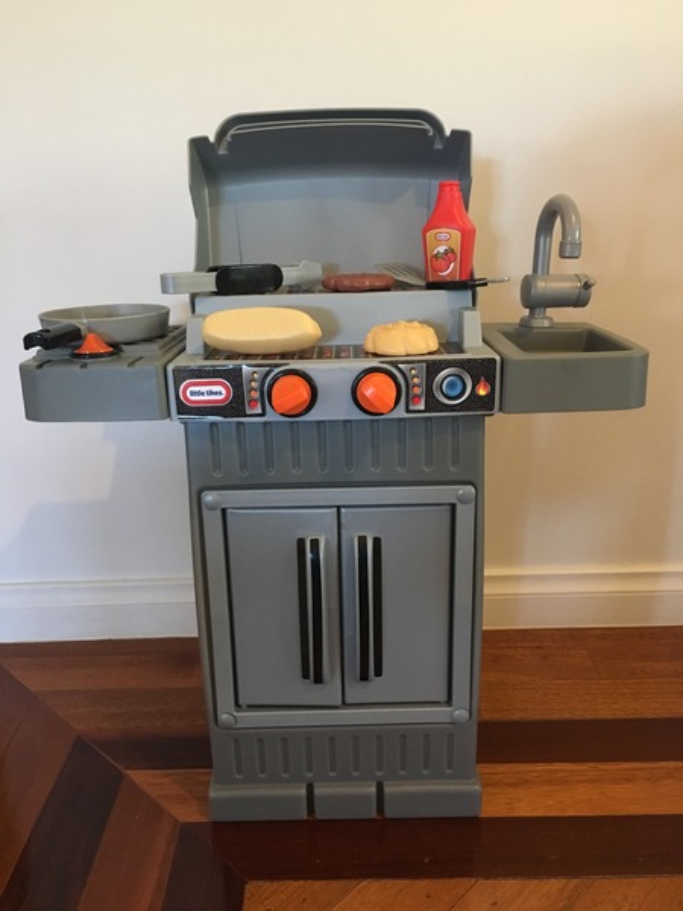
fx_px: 763
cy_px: 456
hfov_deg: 48.2
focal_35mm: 29
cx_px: 342
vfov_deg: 61.7
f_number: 2.2
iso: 200
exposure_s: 1/25
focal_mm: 4.15
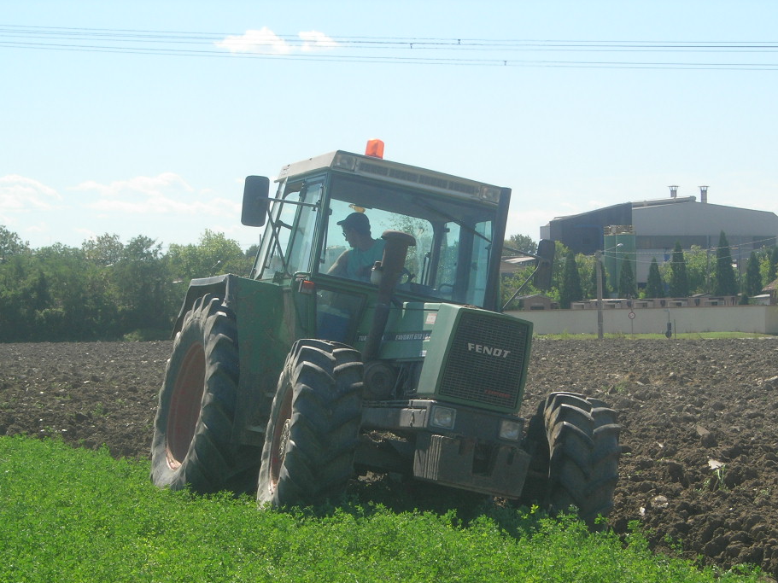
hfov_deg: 15.5
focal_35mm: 127
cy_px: 326
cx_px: 410
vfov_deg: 11.7
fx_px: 2854
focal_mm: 23.4
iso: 64
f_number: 8.2
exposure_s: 1/153
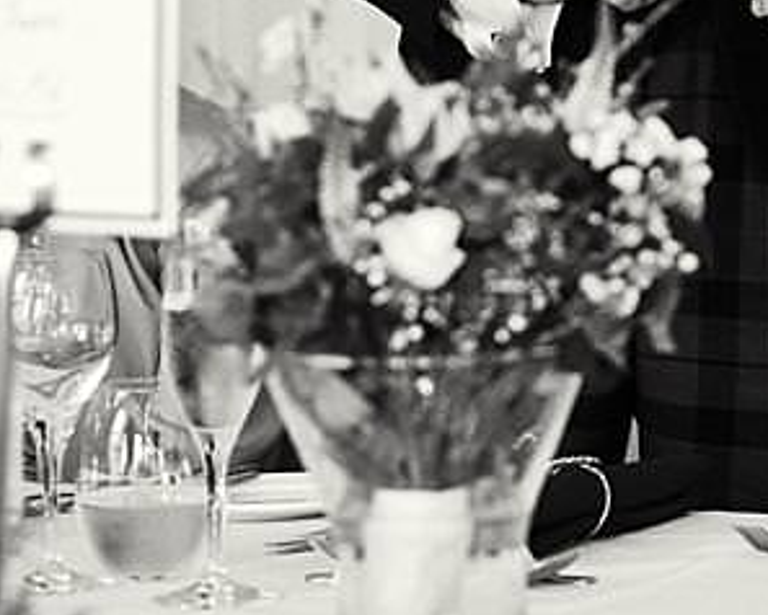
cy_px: -191
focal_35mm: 237
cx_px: 1102
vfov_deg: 6.5
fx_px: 5391
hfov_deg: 8.0
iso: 3200
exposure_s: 1/500
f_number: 2.8
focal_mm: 50
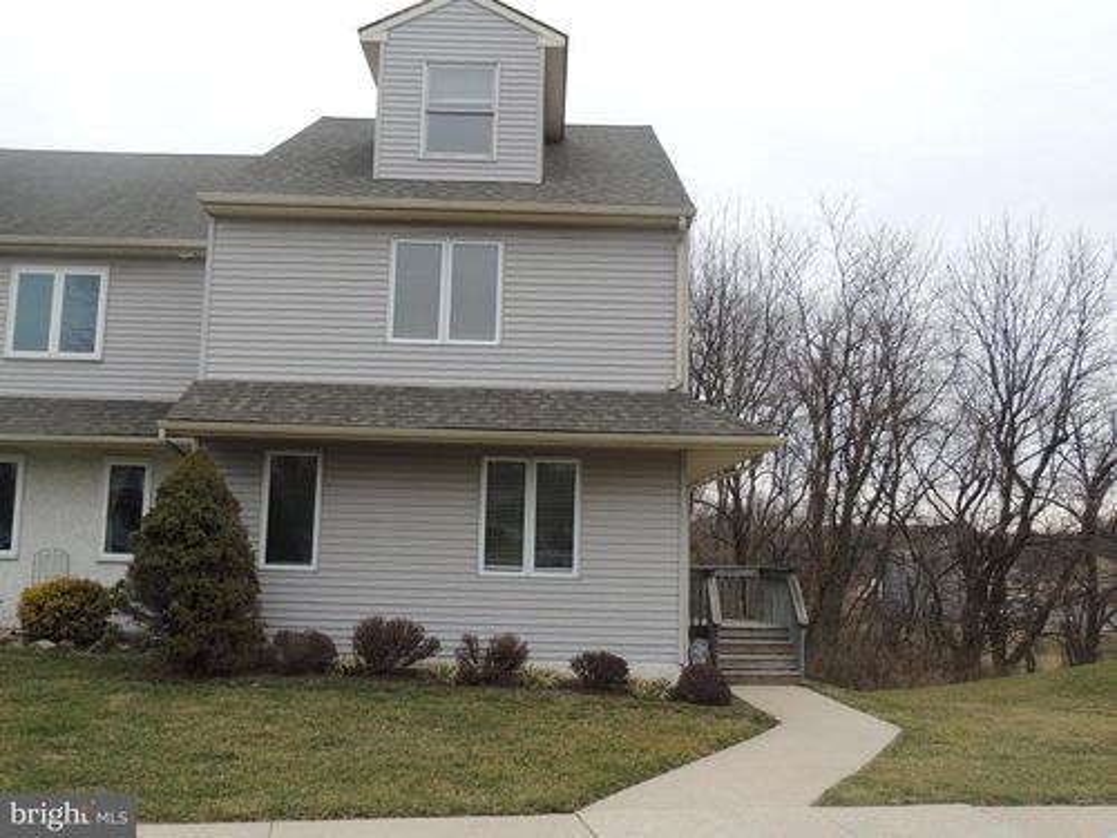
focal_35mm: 33
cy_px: 419
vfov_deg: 42.9
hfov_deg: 55.4
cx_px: 558
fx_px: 1065
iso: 100
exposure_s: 1/250
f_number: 3.2
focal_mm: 5.8
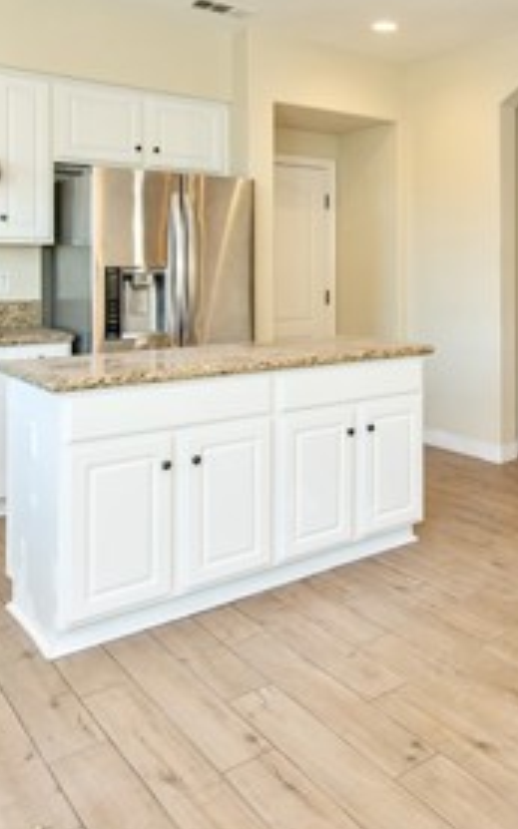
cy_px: 247
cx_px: 455
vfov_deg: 56.3
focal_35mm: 33
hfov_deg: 36.2
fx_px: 746
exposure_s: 1/125
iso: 800
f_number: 5.6
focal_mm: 14
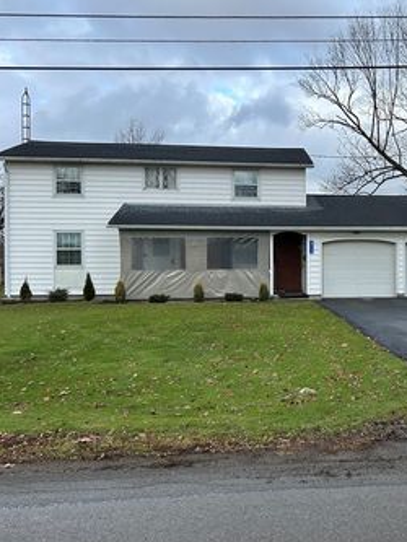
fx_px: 611
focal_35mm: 39
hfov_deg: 35.6
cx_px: 327
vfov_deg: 47.8
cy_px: 264
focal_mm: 5.7
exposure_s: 1/1311
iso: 50
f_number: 1.5
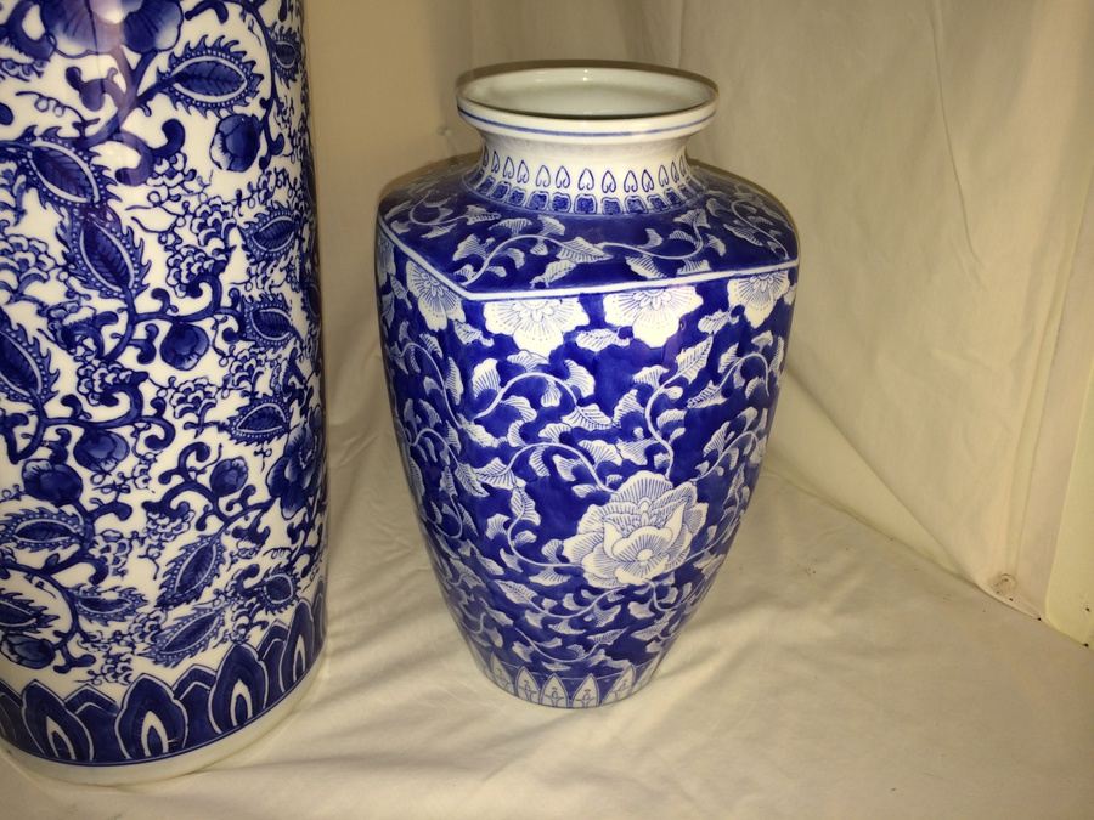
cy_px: 410
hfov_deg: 60.0
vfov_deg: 46.8
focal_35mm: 30
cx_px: 547
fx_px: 948
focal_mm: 4.12
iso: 32
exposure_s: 1/34
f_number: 2.2
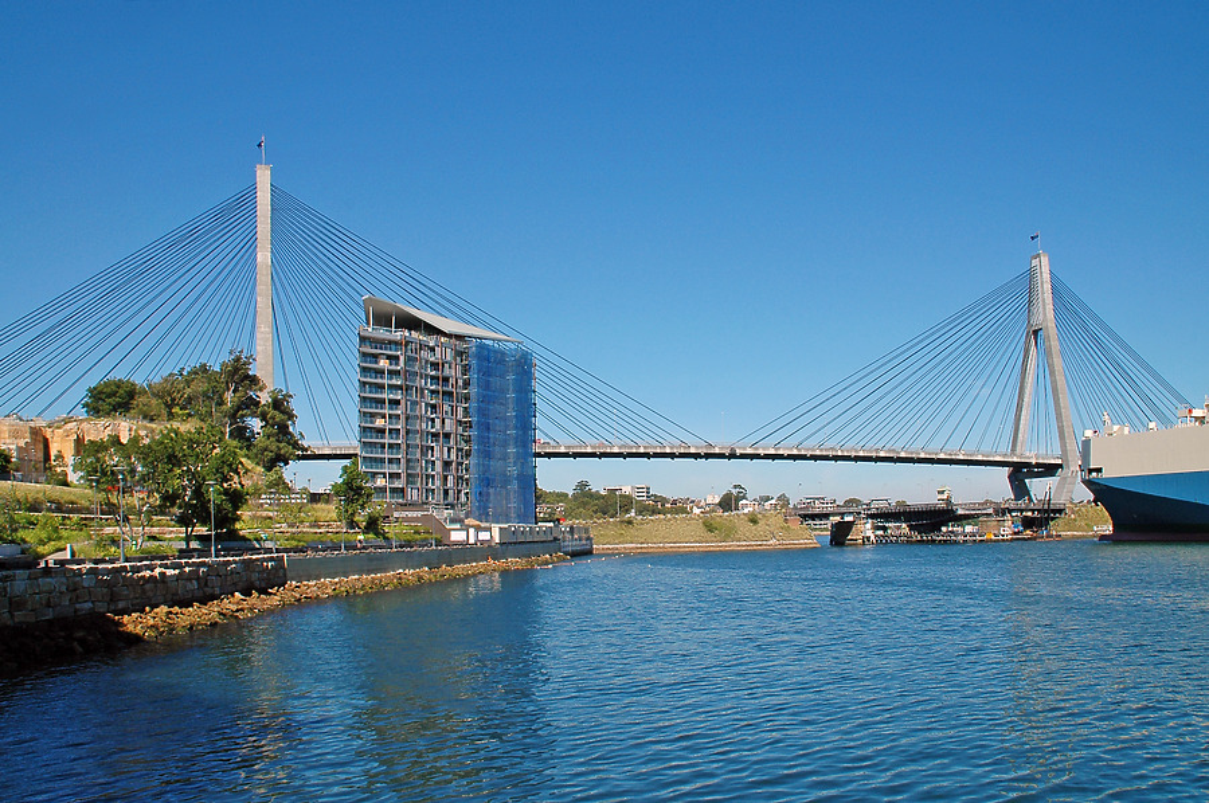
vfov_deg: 47.8
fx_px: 906
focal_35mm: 27
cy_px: 402
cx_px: 604
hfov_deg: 67.4
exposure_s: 1/400
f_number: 10
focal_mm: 18
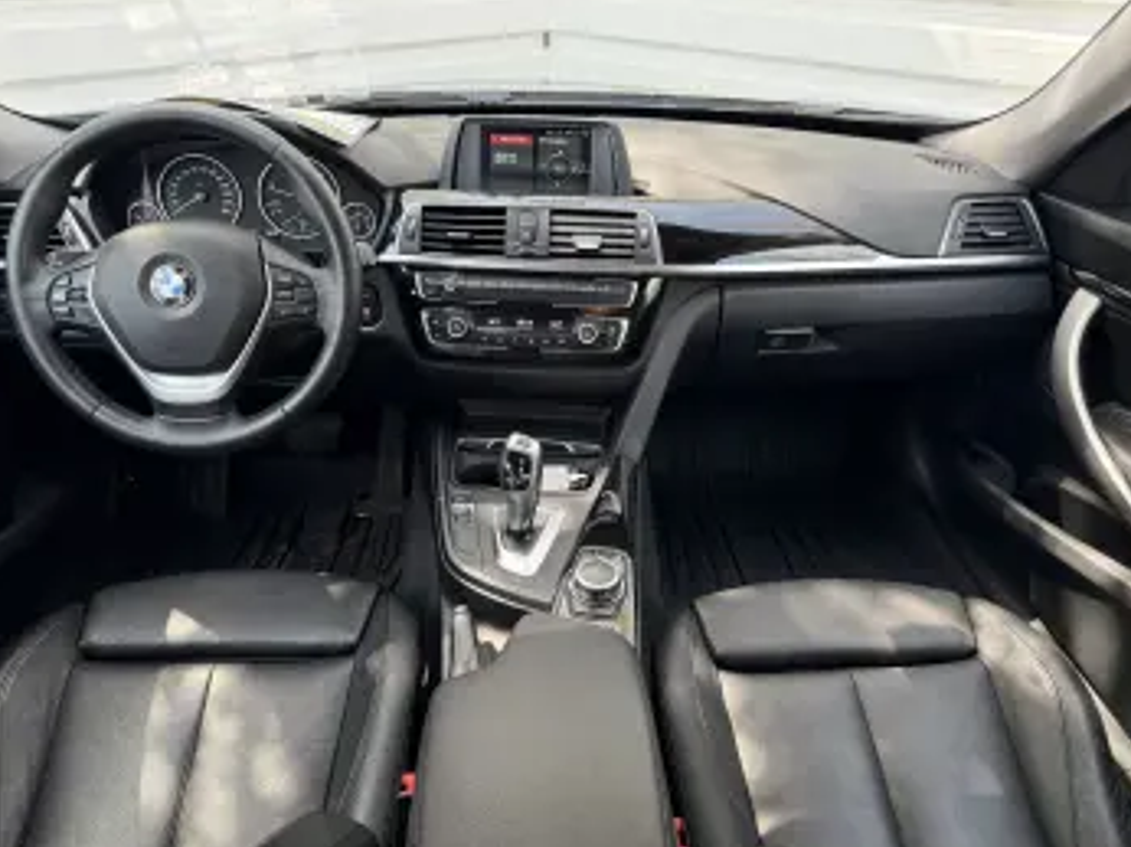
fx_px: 816
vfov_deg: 54.8
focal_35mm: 25
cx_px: 572
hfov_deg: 69.4
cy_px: 422
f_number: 1.78
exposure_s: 1/212
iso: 200
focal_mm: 6.76
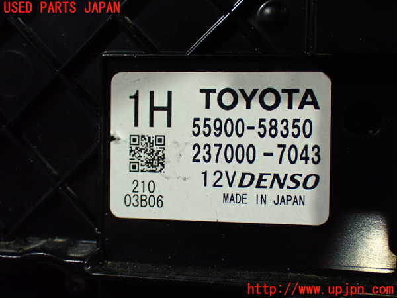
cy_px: 149
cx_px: 198
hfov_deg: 38.2
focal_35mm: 50
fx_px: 573
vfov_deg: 29.1
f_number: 3.2
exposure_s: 1/50
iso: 1000
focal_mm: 9.01
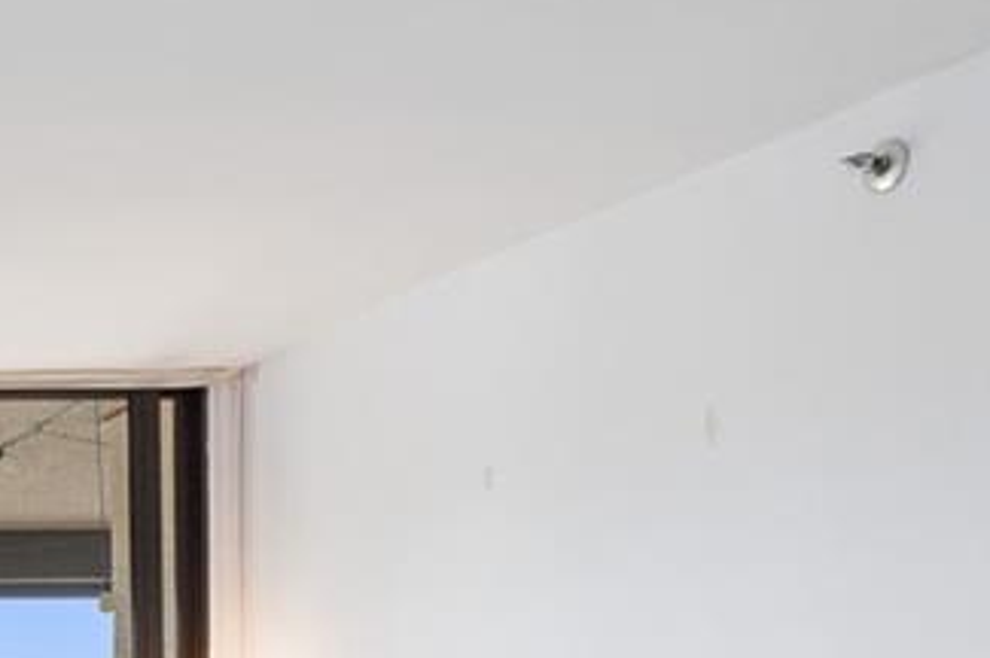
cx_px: -786
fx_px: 1977
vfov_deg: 18.0
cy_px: 774
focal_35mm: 72
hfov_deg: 20.3
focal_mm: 14.6
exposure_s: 1/5
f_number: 9
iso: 400
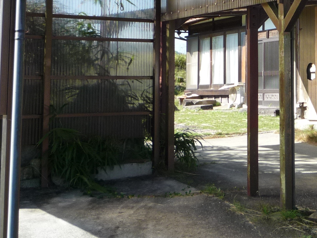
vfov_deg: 19.0
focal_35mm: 75
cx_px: 320
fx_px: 687
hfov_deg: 24.7
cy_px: -7
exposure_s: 1/400
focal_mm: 5.2
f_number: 3.3
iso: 100
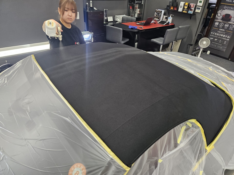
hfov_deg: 73.9
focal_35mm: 23
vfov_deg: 58.9
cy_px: 88
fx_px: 155
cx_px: 117
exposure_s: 1/100
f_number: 1.7
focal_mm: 6.3
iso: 100
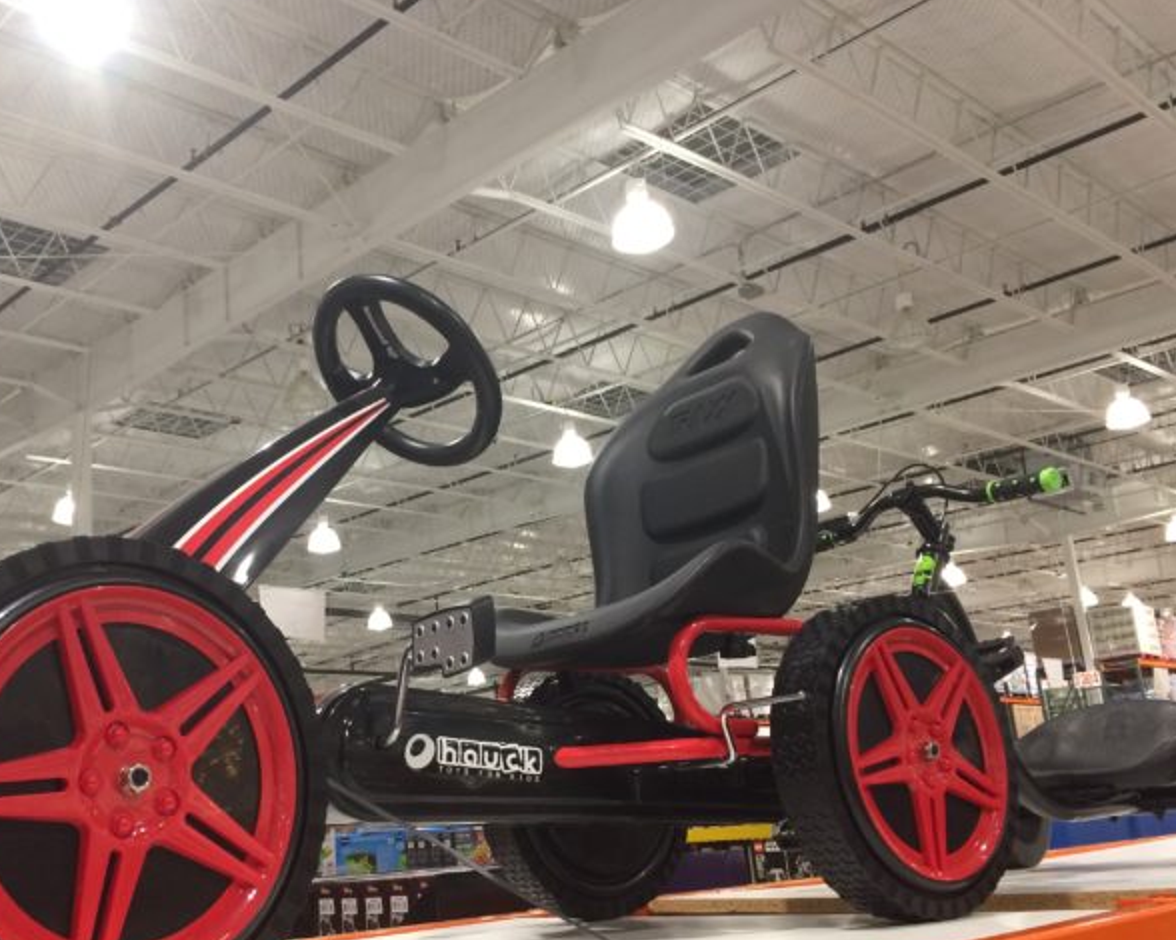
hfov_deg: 48.7
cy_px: 512
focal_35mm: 37
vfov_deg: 40.1
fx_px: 1287
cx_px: 450
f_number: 2.2
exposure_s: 1/30
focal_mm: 4.15
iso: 125
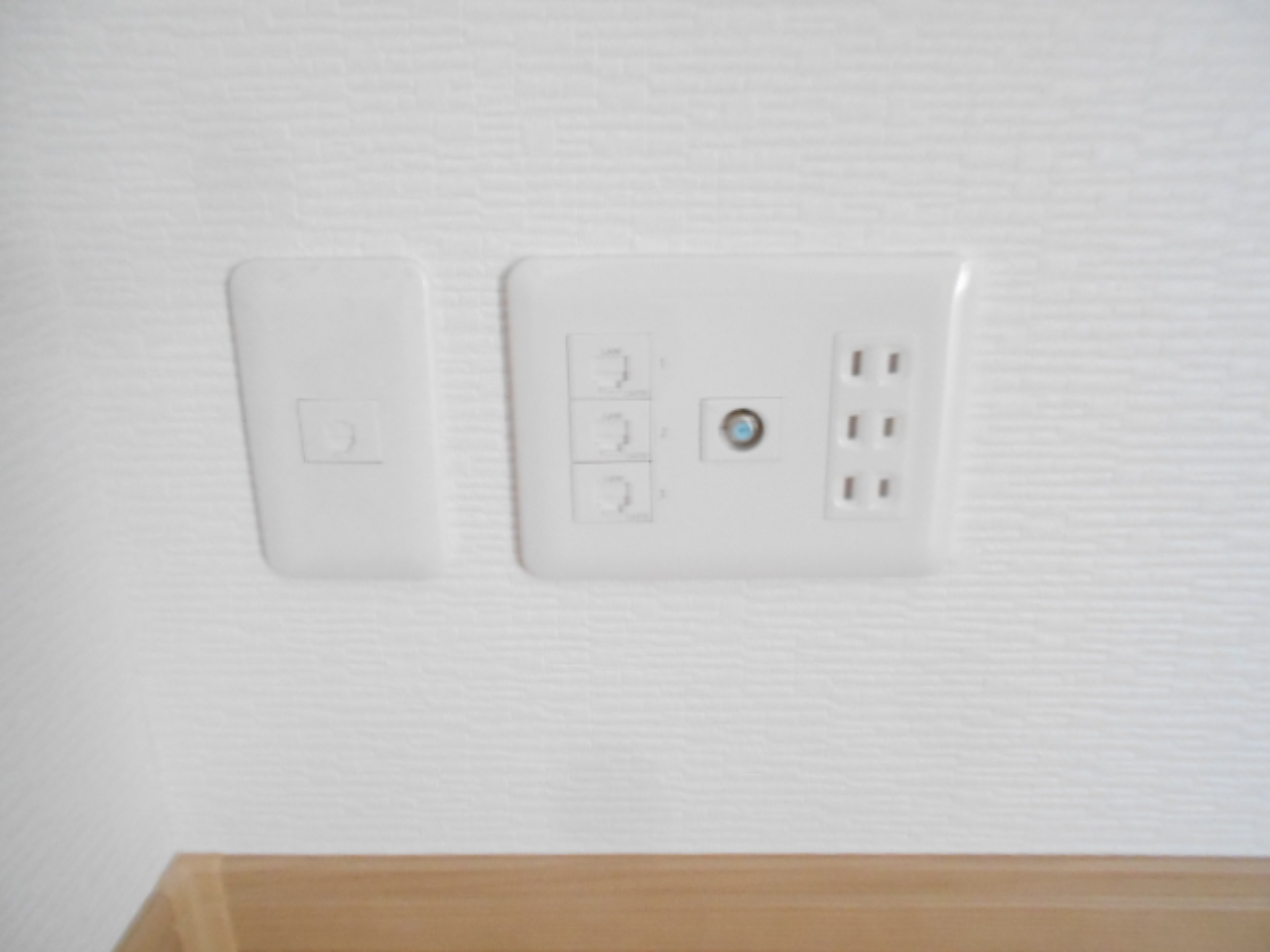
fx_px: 954
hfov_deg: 67.3
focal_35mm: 26
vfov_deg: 53.1
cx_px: 635
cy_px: 476
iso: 800
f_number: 3.2
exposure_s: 1/6
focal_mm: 4.6
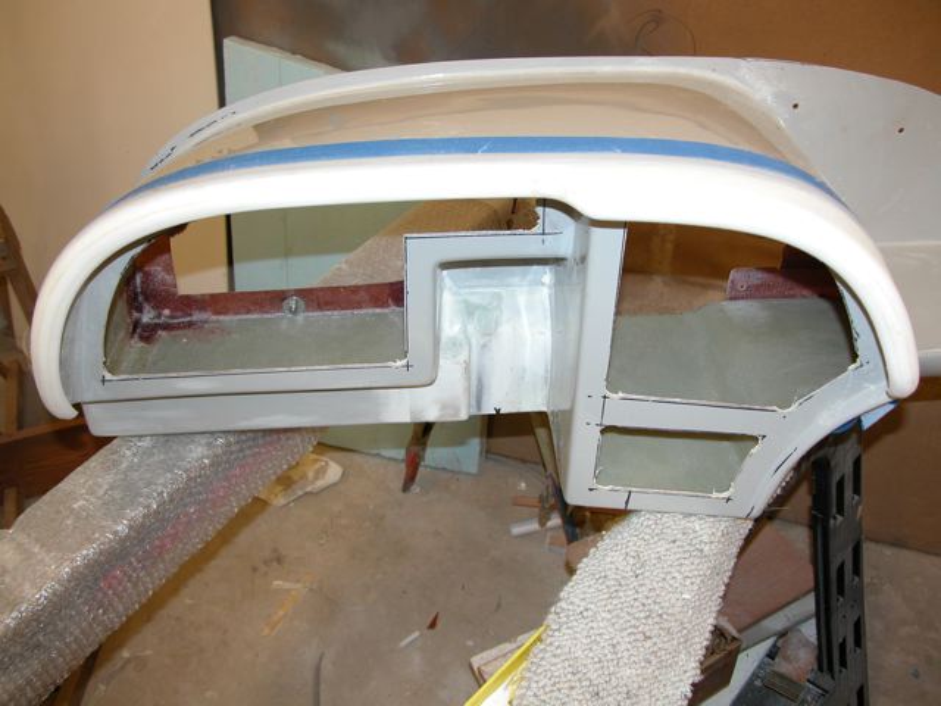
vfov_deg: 40.7
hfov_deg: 52.6
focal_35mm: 35
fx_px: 951
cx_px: 470
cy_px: 353
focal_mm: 8.9
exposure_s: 1/30
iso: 100
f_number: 2.8
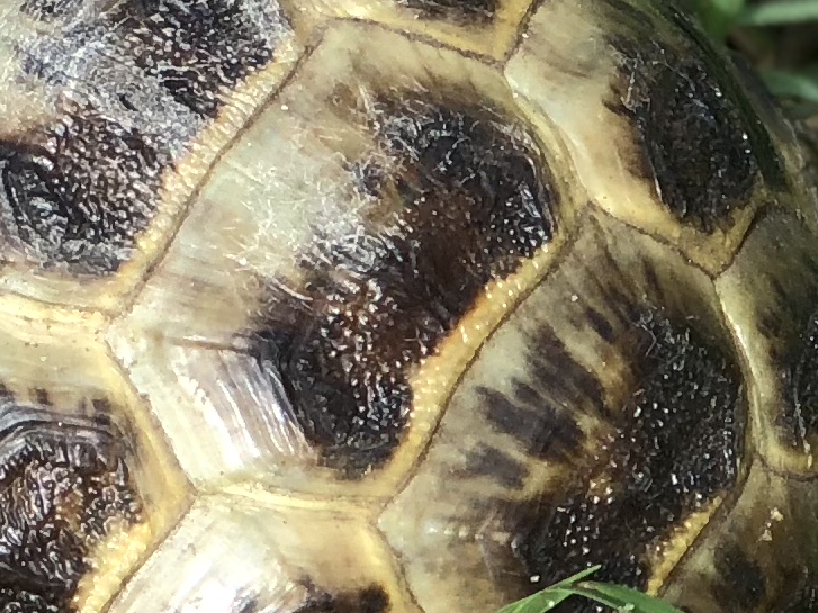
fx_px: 7466
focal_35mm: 316
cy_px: -168
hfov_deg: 6.2
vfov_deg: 4.7
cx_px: -437
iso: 20
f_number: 2.8
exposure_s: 1/273
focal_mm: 6.6
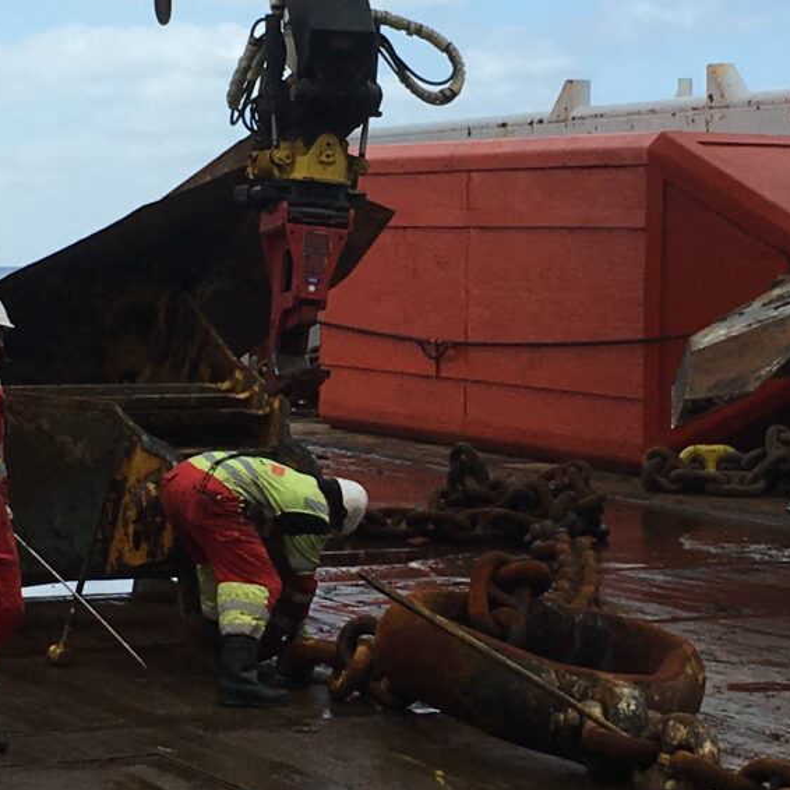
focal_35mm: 116
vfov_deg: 15.0
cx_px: 370
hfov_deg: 15.0
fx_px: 2995
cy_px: 368
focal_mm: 4.15
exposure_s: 1/1709
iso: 25
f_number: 2.2
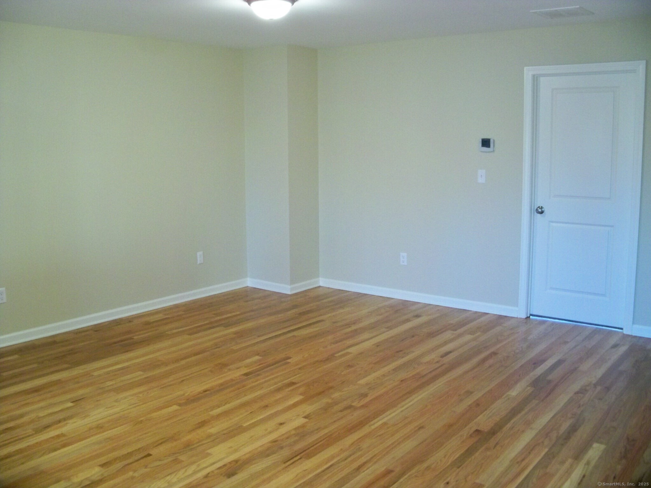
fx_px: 658
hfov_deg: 52.6
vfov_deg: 40.7
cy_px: 244
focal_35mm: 35
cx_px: 326
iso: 400
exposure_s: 1/25
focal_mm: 6.2
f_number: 3.5
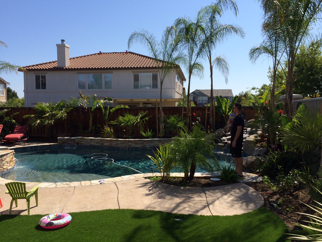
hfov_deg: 60.0
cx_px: 161
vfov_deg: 46.8
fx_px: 279
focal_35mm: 30
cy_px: 121
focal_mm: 4.12
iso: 40
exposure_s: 1/2415
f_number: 2.2
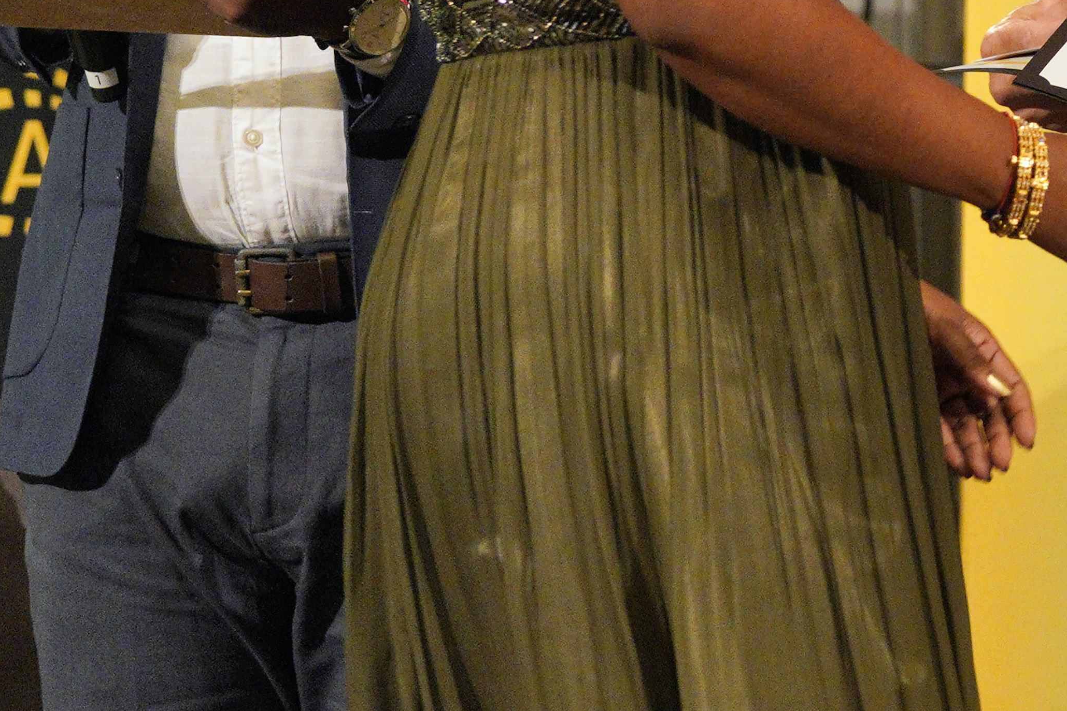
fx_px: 10966
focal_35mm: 370
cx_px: 1361
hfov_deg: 5.5
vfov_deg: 3.7
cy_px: -296
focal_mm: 127
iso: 5000
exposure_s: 1/200
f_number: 4
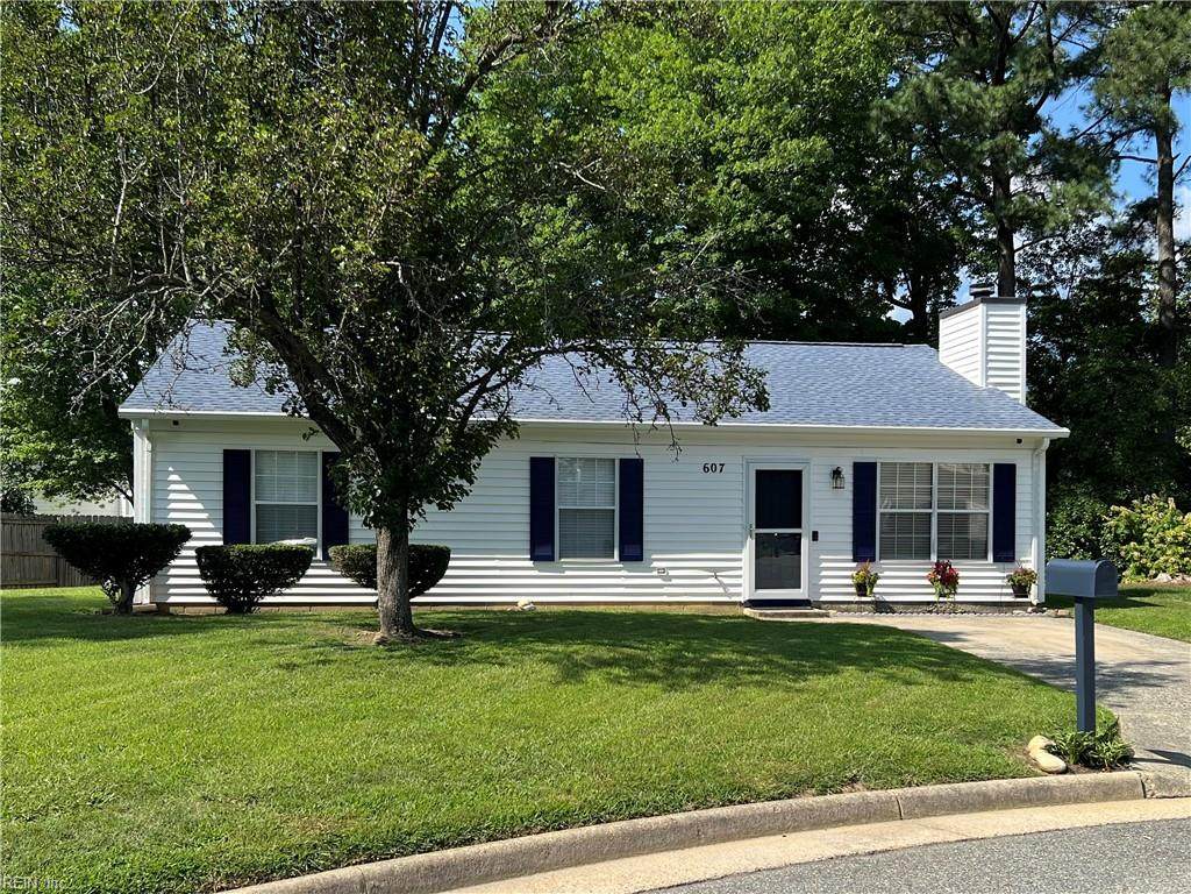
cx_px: 596
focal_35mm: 26
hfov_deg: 67.3
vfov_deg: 53.1
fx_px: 895
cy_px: 447
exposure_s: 1/2915
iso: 50
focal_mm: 5.7
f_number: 1.5
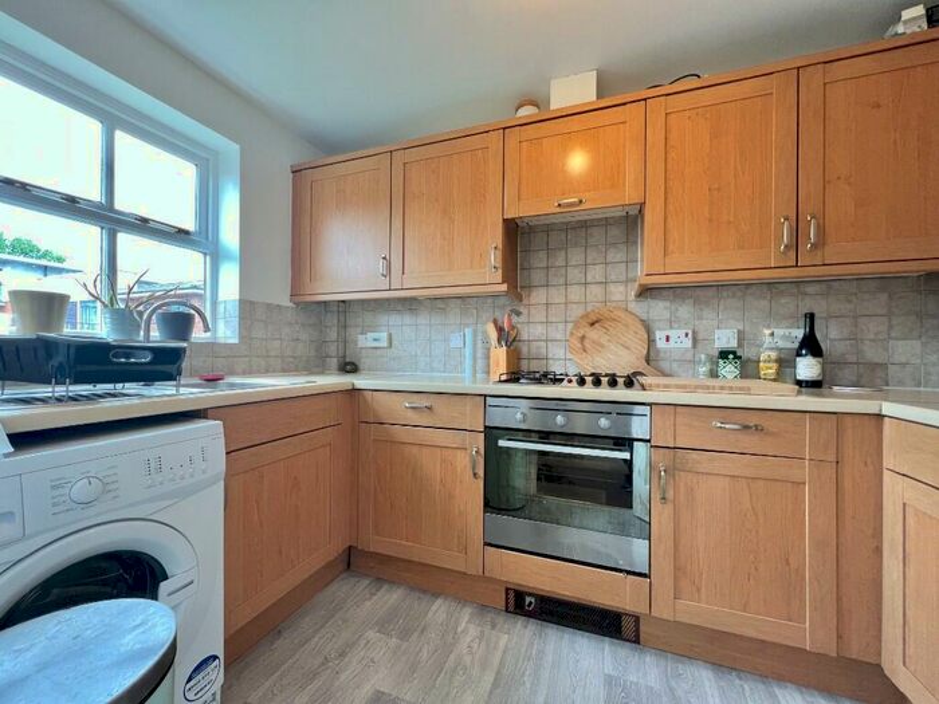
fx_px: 353
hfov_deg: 106.2
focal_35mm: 13
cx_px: 470
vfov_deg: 89.9
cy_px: 352
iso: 160
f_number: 1.8
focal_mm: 1.57
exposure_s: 1/99
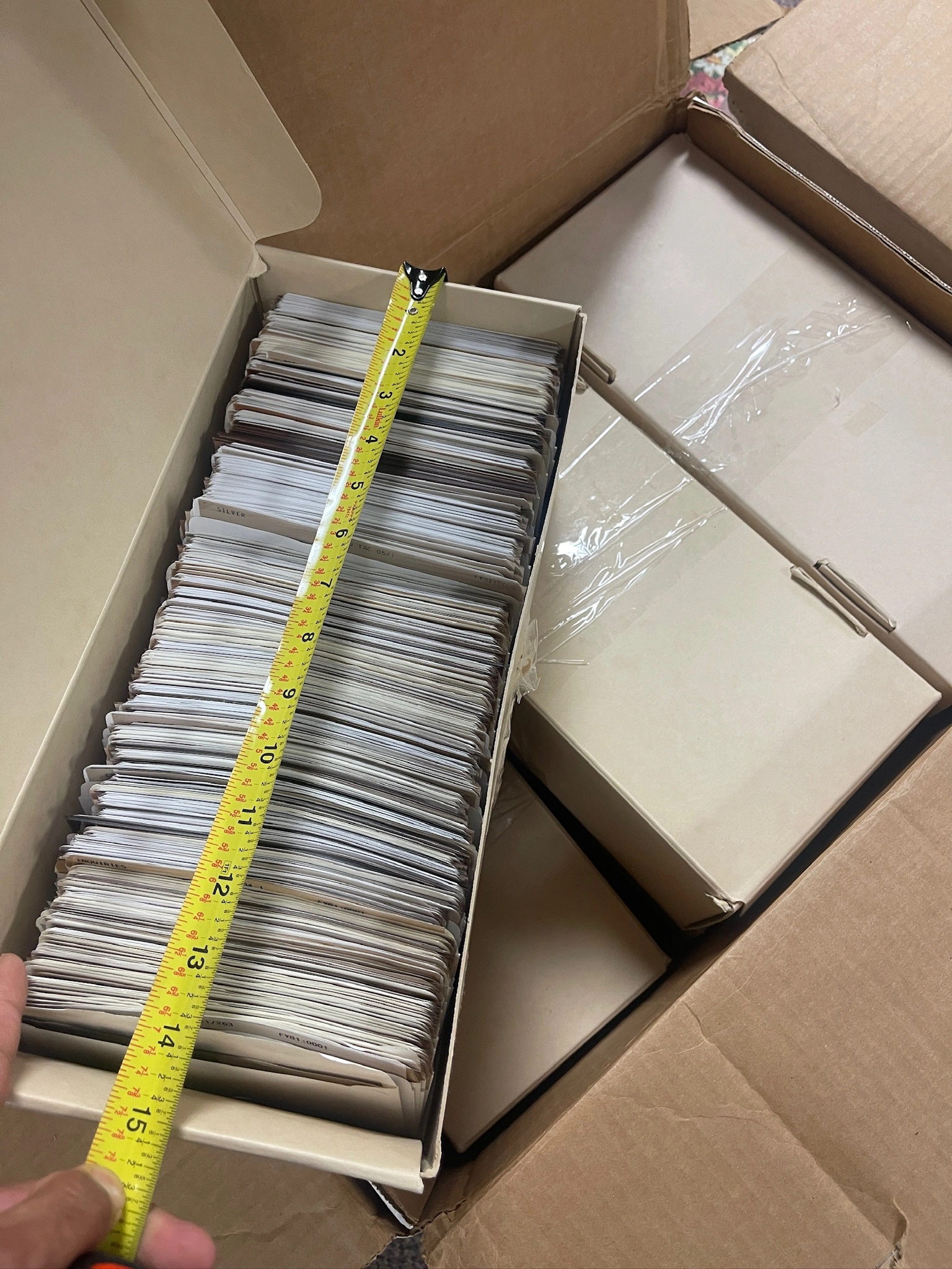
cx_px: 476
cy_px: 634
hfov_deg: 54.9
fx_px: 917
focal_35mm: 25
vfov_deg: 69.4
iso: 160
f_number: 1.6
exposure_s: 1/60
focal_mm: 5.1
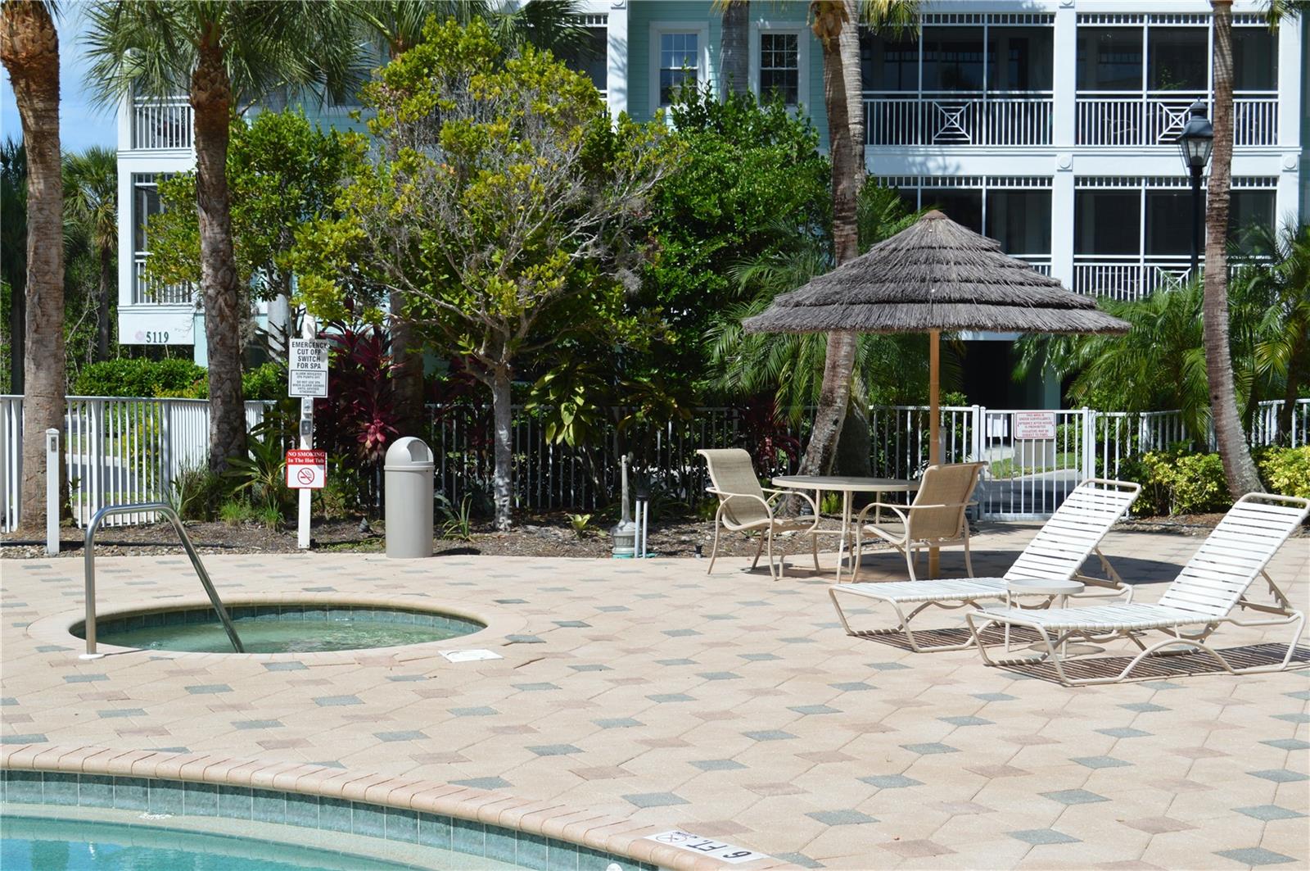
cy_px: 436
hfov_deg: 36.9
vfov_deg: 25.0
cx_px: 655
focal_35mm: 54
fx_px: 1963
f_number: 8
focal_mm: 36
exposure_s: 1/250
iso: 100
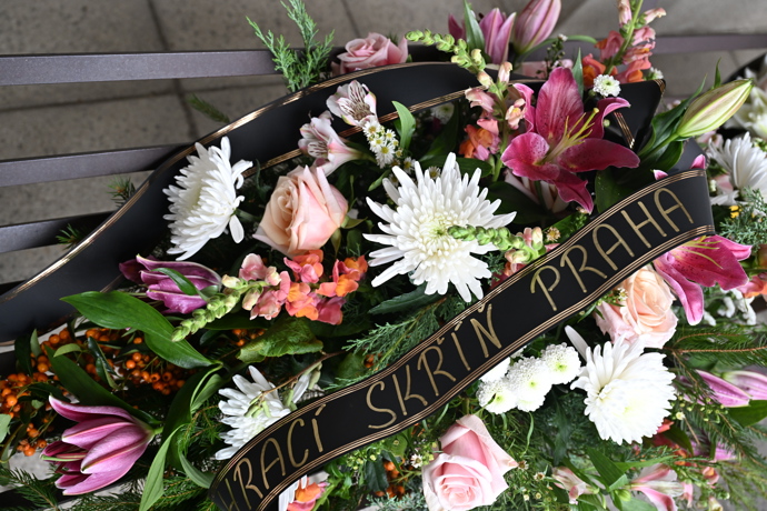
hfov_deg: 55.1
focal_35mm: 34
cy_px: 256
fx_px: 735
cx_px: 384
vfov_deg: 38.4
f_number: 4.5
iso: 1250
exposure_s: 1/320
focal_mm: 34.5
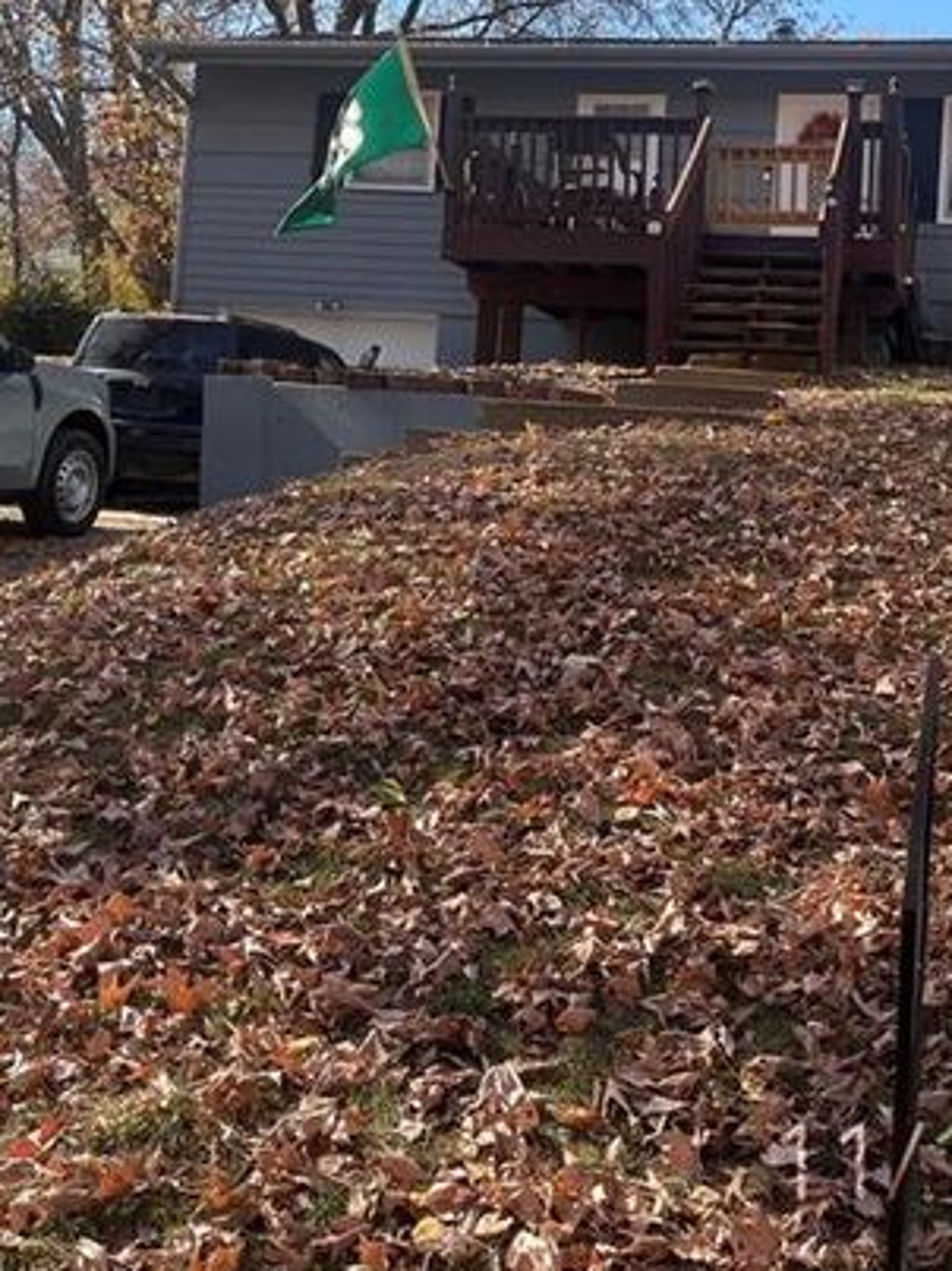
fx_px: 1578
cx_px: 637
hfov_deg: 33.3
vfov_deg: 43.2
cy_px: 418
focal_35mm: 43
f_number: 1.6
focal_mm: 5.1
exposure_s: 1/845
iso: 50
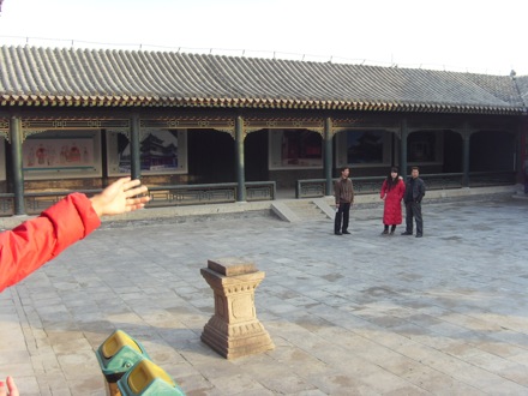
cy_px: 198
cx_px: 264
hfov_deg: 47.9
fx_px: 595
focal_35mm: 39
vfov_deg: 36.8
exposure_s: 1/180
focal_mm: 6.6
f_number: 3.5
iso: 80
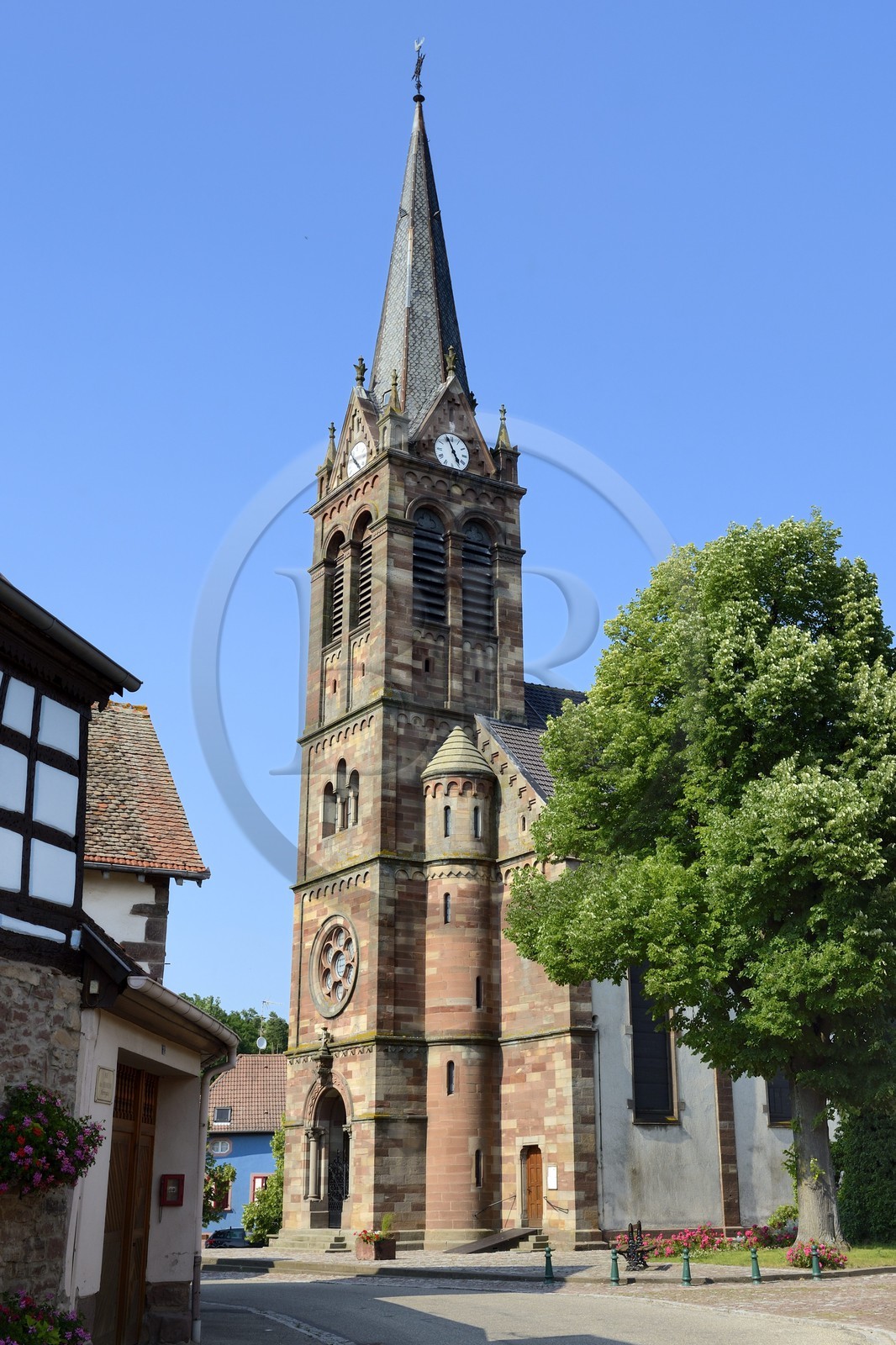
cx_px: 448
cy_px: 672
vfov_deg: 54.4
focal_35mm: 35
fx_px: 1307
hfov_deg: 37.8
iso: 200
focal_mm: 35
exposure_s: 1/250
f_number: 10
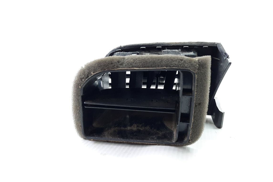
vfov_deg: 47.9
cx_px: 139
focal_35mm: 27
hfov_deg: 67.4
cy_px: 99
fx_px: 205
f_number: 2
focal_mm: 4.6
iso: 200
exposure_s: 1/50
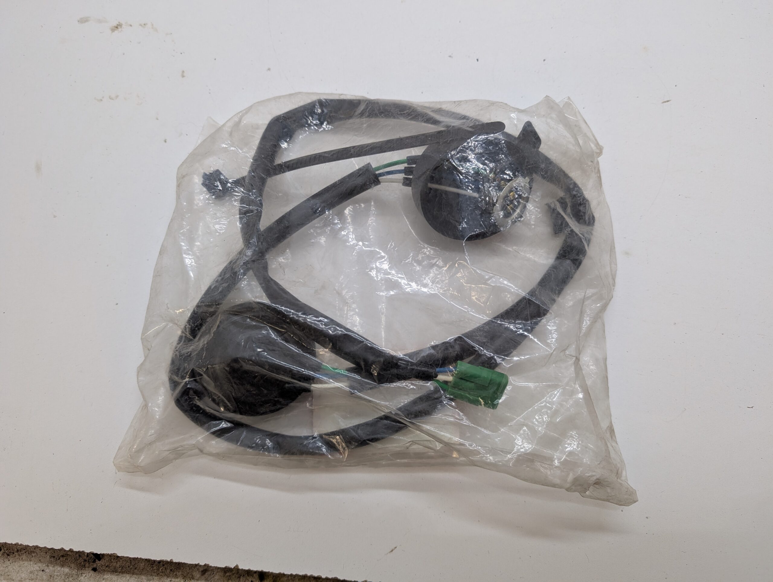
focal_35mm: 24
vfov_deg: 56.9
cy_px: 291
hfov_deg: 71.5
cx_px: 386
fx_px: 537
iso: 129
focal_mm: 6.9
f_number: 1.68
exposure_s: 1/84.4
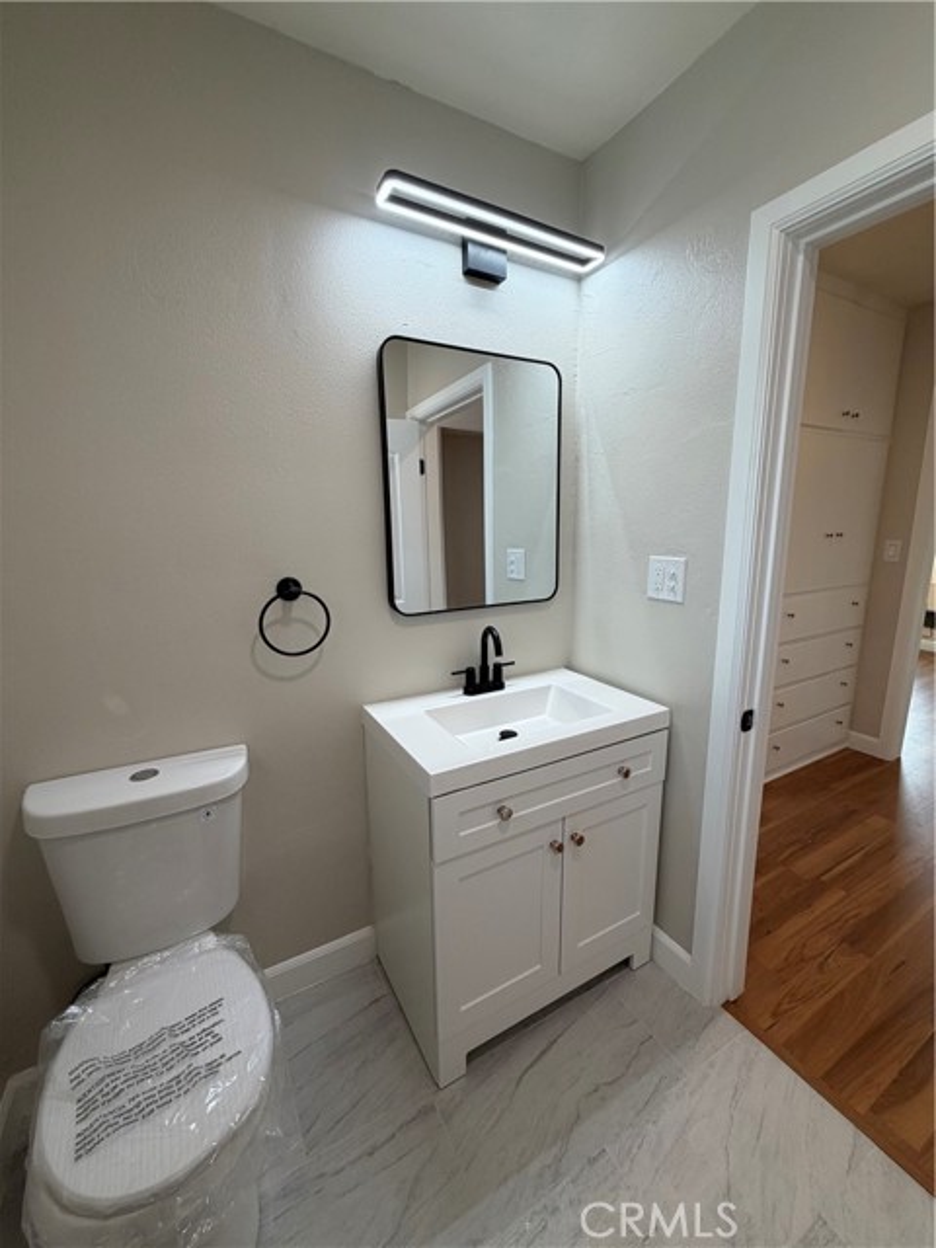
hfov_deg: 85.7
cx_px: 468
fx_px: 505
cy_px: 624
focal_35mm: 14
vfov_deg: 102.1
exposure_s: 1/120
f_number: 2.2
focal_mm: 2.22
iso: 100
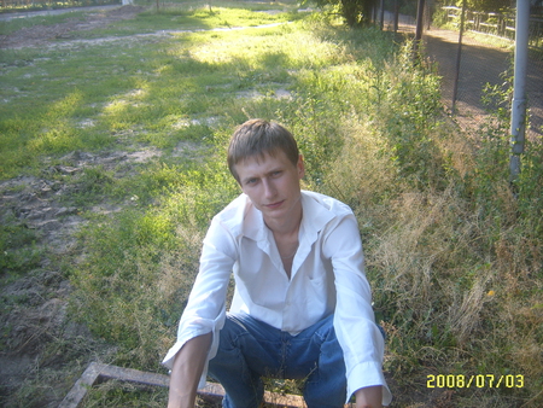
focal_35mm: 35
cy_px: 204
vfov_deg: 40.7
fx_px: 549
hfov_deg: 52.6
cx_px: 272
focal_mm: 5.8
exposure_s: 1/125
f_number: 2.8
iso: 50
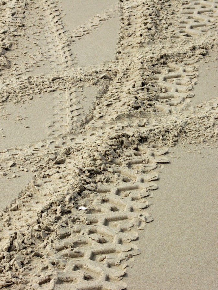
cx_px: 28
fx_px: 1226
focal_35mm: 146
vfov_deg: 13.5
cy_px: 145
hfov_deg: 10.1
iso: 100
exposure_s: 1/500
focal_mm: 28.2
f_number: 5.6
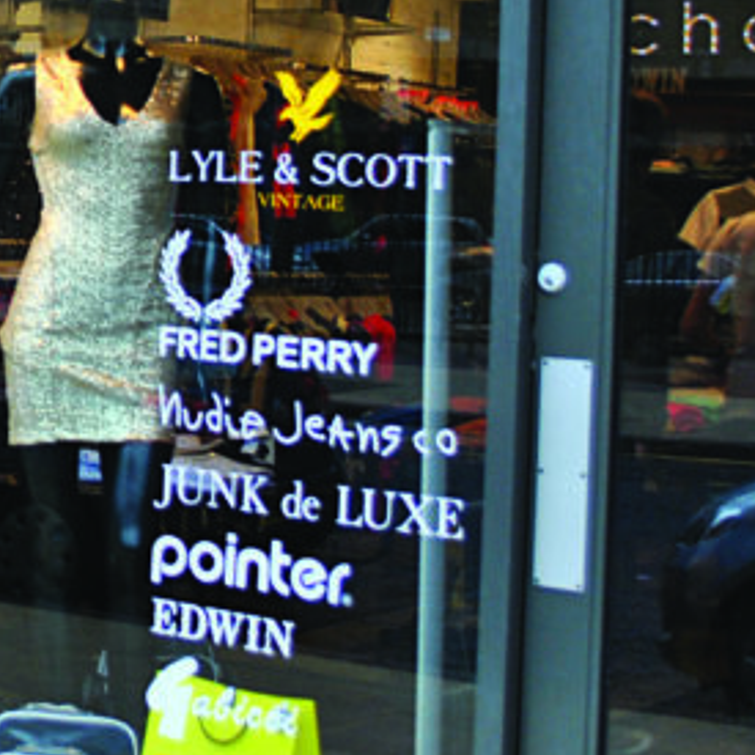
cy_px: 54
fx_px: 2344
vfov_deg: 18.0
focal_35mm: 95
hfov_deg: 17.4
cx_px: -181
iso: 200
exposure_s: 1/40
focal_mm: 20
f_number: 3.8
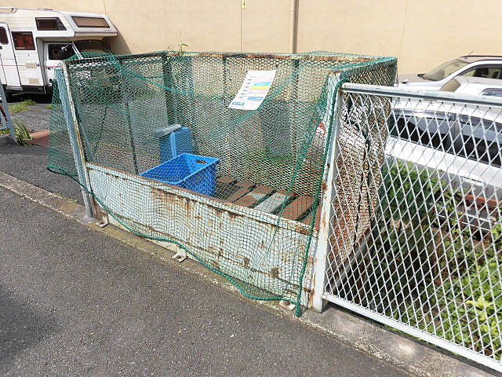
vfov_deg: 56.8
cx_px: 251
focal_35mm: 24
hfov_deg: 71.6
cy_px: 188
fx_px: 348
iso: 100
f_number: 3.1
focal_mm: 4.3
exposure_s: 1/1000
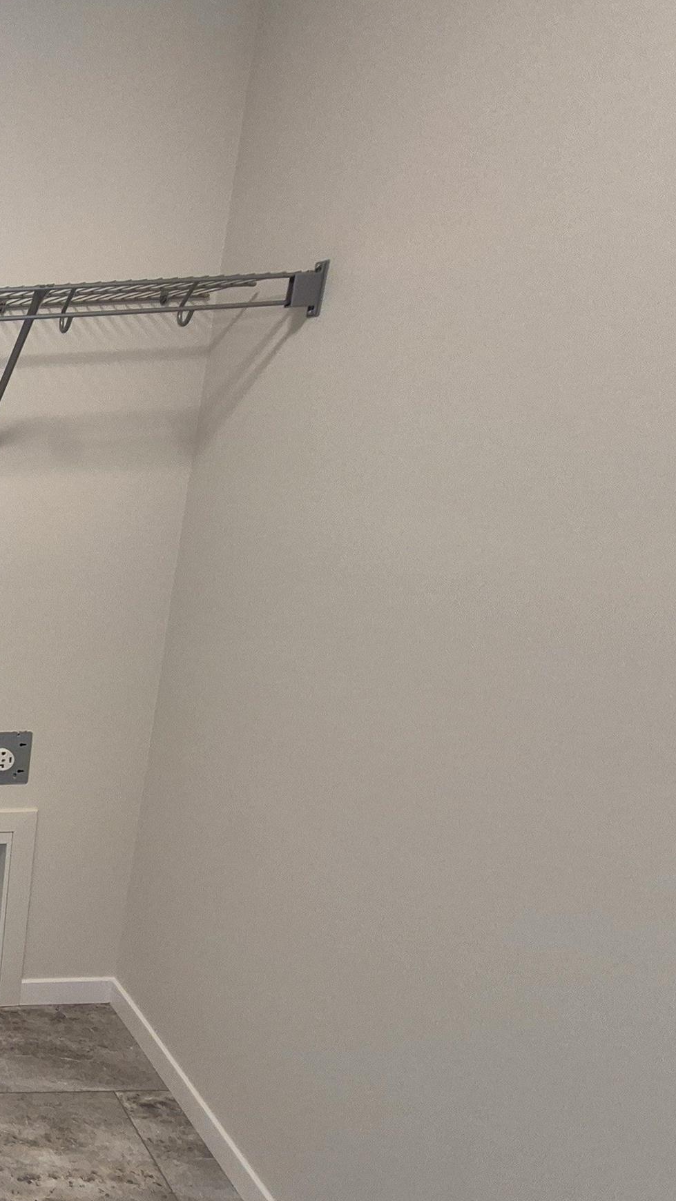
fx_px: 797
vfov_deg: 73.4
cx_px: -293
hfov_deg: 30.4
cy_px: 710
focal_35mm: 25
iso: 200
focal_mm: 1.74
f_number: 2.2
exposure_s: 1/60
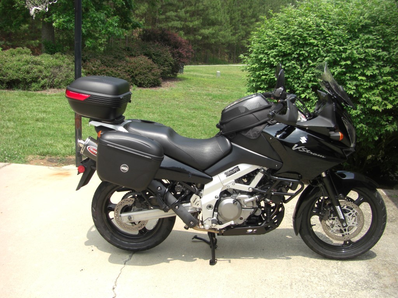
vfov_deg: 35.1
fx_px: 471
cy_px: 149
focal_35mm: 41
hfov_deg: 45.8
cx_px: 199
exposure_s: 1/320
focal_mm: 6.8
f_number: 3.4
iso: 64
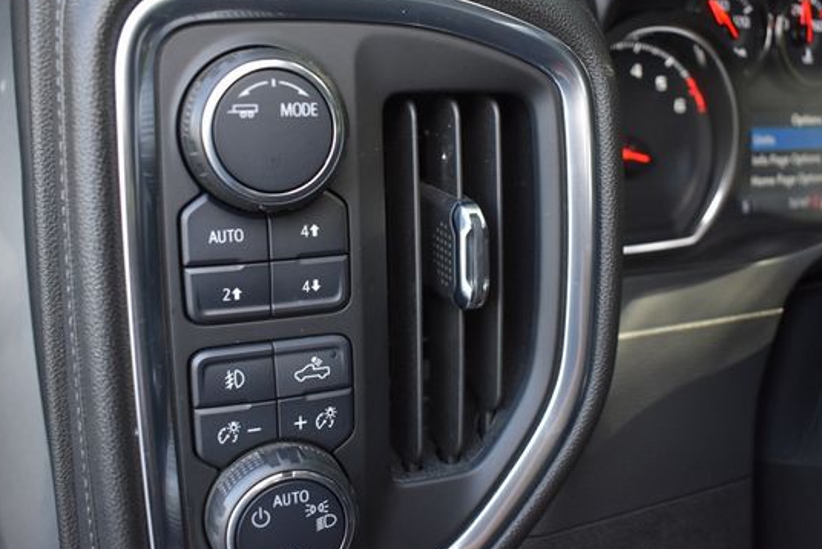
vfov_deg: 35.4
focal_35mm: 38
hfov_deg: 51.1
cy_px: 258
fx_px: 859
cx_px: 399
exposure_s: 1/200
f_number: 3.8
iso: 800
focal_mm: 21
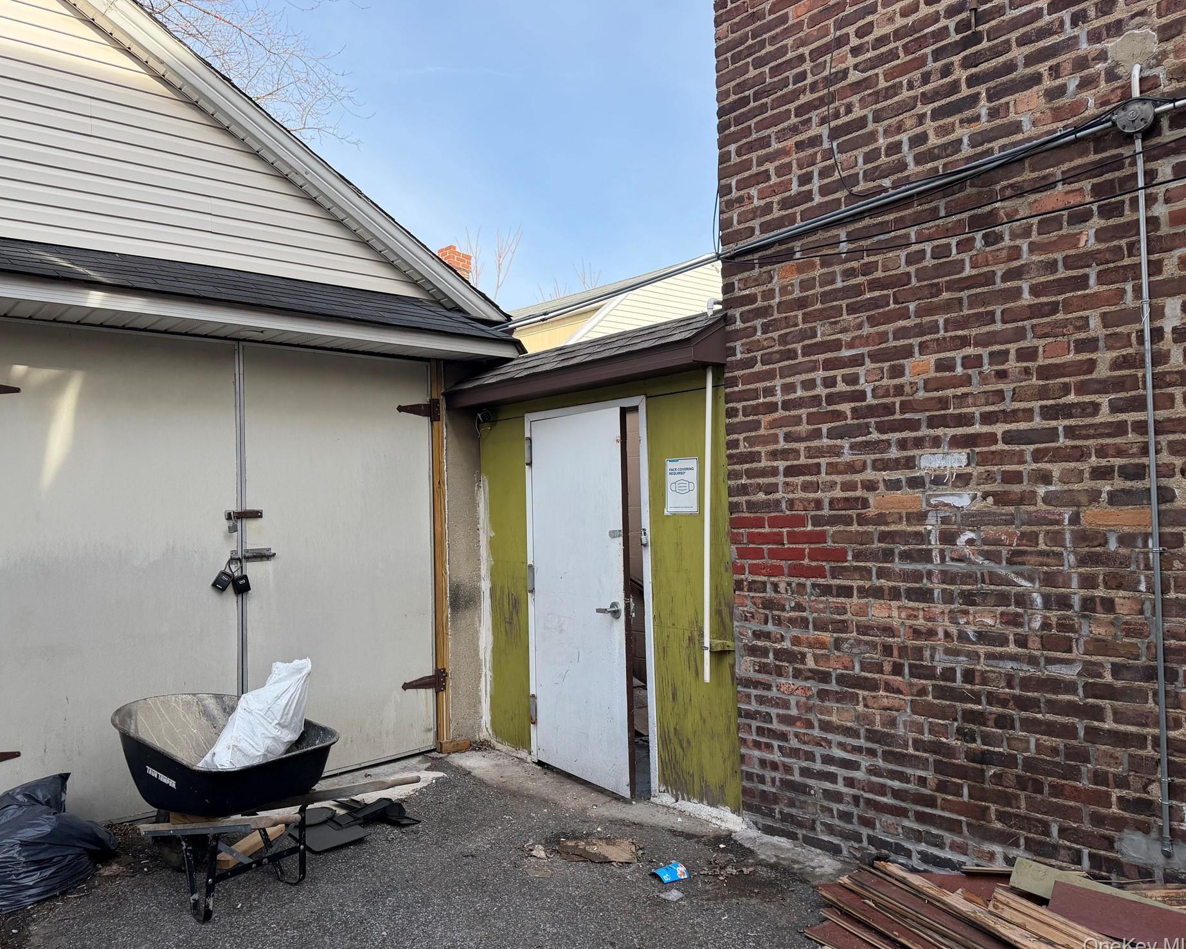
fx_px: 913
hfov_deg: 66.0
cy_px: 467
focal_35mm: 26
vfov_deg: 54.9
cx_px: 555
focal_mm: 6.76
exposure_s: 1/1689
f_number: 1.78
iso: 100
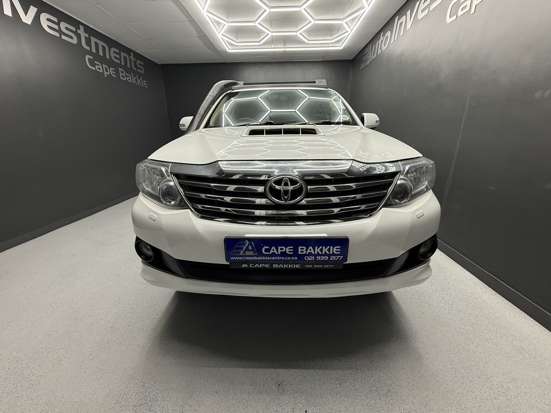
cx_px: 276
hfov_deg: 102.1
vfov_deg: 85.7
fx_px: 223
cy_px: 206
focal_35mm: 14
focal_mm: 2.22
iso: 125
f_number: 2.2
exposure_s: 1/100
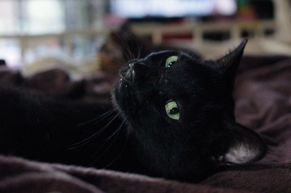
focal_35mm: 52
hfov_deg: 38.2
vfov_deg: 26.0
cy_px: 96
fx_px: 420
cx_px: 146
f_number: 3.2
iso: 12800
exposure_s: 1/250
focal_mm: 35
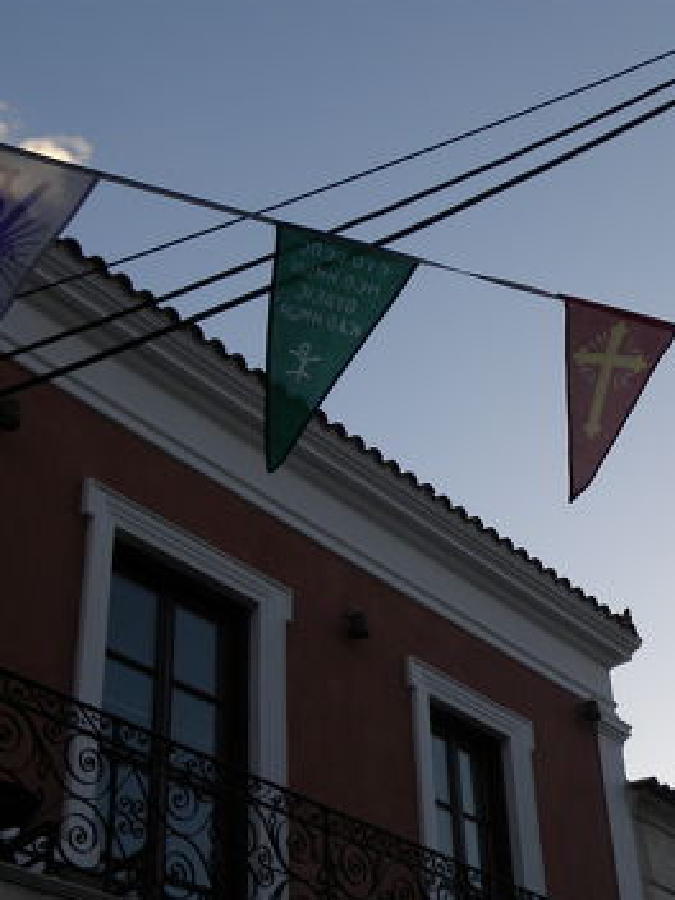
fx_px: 1586
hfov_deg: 23.5
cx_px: 586
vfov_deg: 31.7
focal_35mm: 61
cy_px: 403
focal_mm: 5.9
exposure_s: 1/374
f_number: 3.2
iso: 64
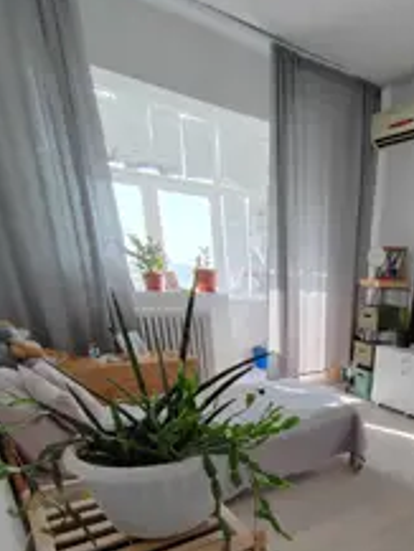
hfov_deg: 52.9
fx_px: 382
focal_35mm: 24
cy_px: 460
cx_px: 335
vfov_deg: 63.7
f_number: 2.2
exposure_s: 1/50
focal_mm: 2.16
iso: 125
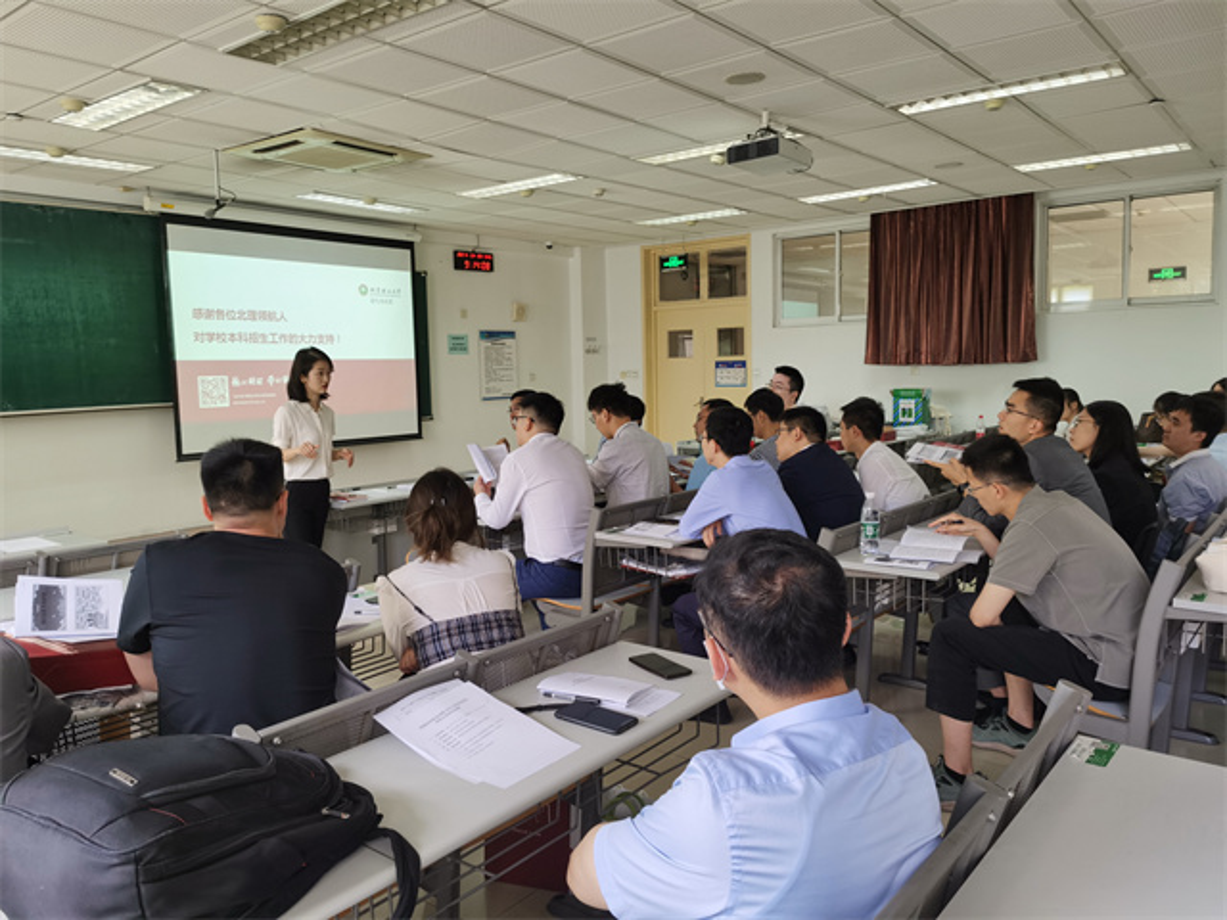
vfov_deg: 51.4
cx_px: 614
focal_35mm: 27
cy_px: 460
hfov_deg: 65.3
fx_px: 957
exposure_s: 1/100
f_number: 1.6
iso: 80
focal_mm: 5.56
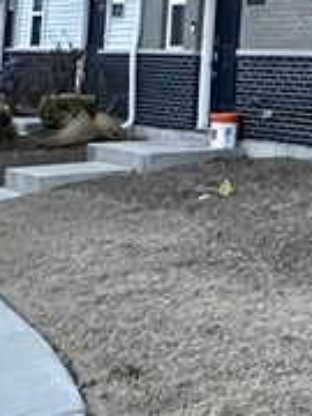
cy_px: -12
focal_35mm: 84
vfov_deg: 22.3
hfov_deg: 14.6
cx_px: 617
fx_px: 1009
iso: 400
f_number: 2.2
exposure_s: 1/60
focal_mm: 2.22
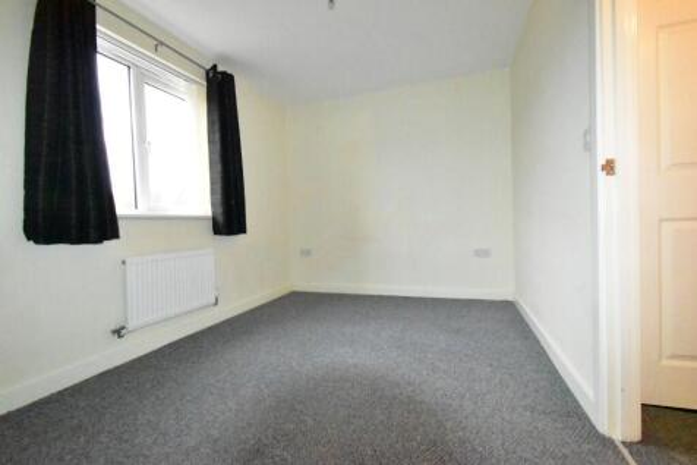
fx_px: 290
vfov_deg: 77.3
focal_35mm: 15
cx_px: 348
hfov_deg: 100.4
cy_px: 232
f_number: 11
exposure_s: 1/200
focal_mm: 10
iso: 25600
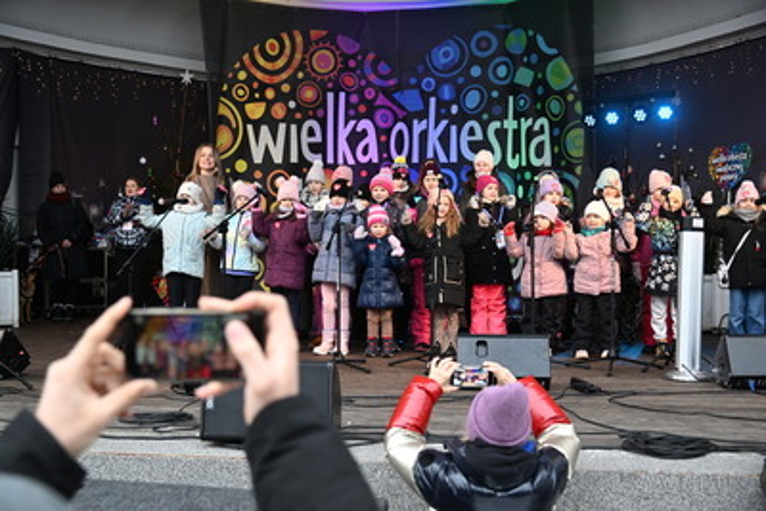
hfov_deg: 42.7
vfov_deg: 29.3
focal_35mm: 46
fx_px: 979
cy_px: 256
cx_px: 383
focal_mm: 46
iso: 640
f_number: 4
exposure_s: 1/250
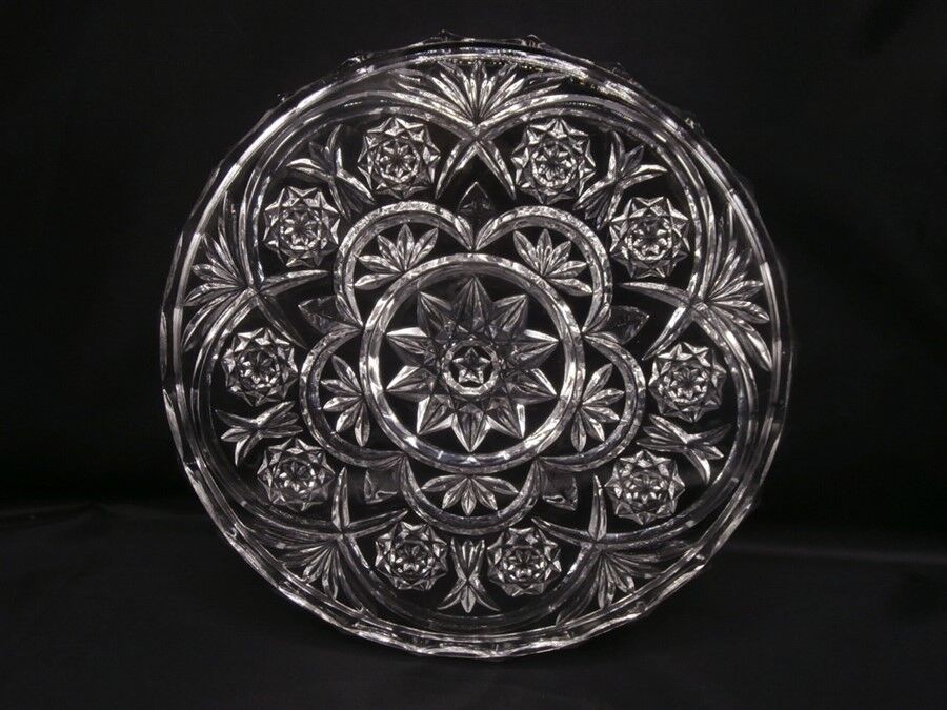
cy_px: 355
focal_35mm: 38
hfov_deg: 49.0
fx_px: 1040
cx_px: 474
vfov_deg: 37.7
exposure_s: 1/160
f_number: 3.9
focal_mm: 6.67
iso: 100
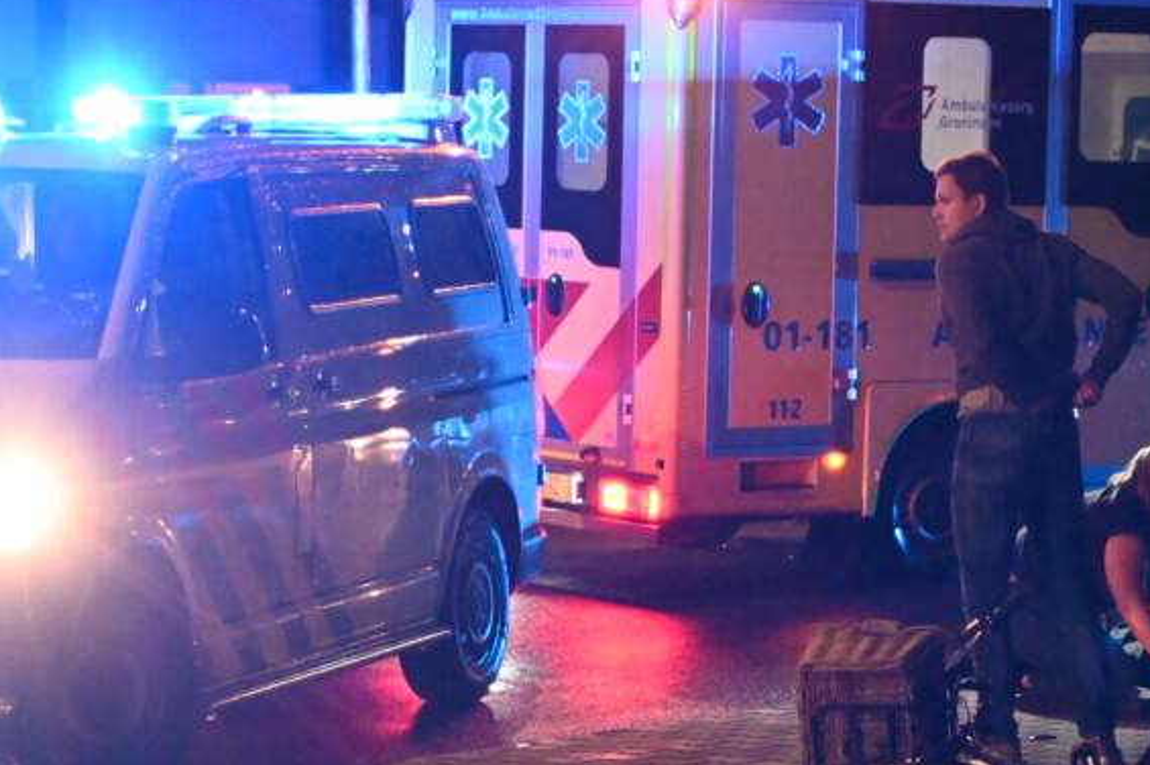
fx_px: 4342
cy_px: 365
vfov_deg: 10.1
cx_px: 617
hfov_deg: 15.1
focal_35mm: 136
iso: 12800
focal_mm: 60
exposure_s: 1/160
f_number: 2.8
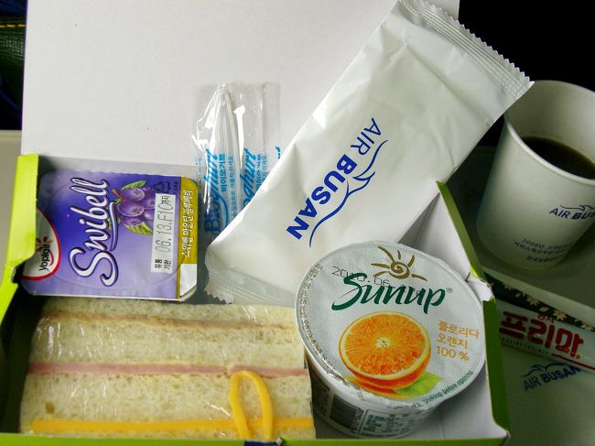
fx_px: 790
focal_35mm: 46
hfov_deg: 41.3
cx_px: 298
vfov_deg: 31.5
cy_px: 223
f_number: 3.1
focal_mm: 9.6
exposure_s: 1/200
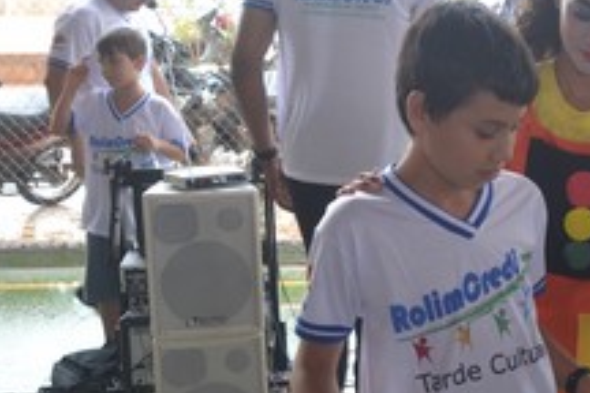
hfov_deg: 25.5
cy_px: 243
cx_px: 604
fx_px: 1229
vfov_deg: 18.2
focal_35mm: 75
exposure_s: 1/80
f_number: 4.5
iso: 400
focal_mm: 24
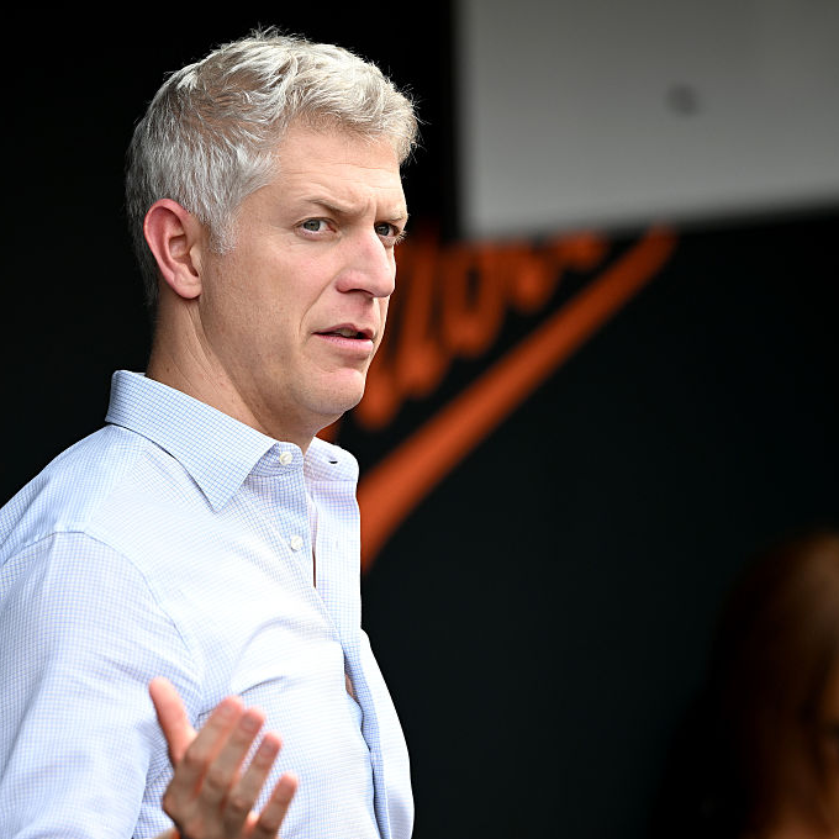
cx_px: 271
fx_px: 14040
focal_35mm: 512
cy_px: 420
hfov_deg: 3.4
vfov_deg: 3.4
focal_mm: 400
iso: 500
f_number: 4
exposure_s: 1/1000
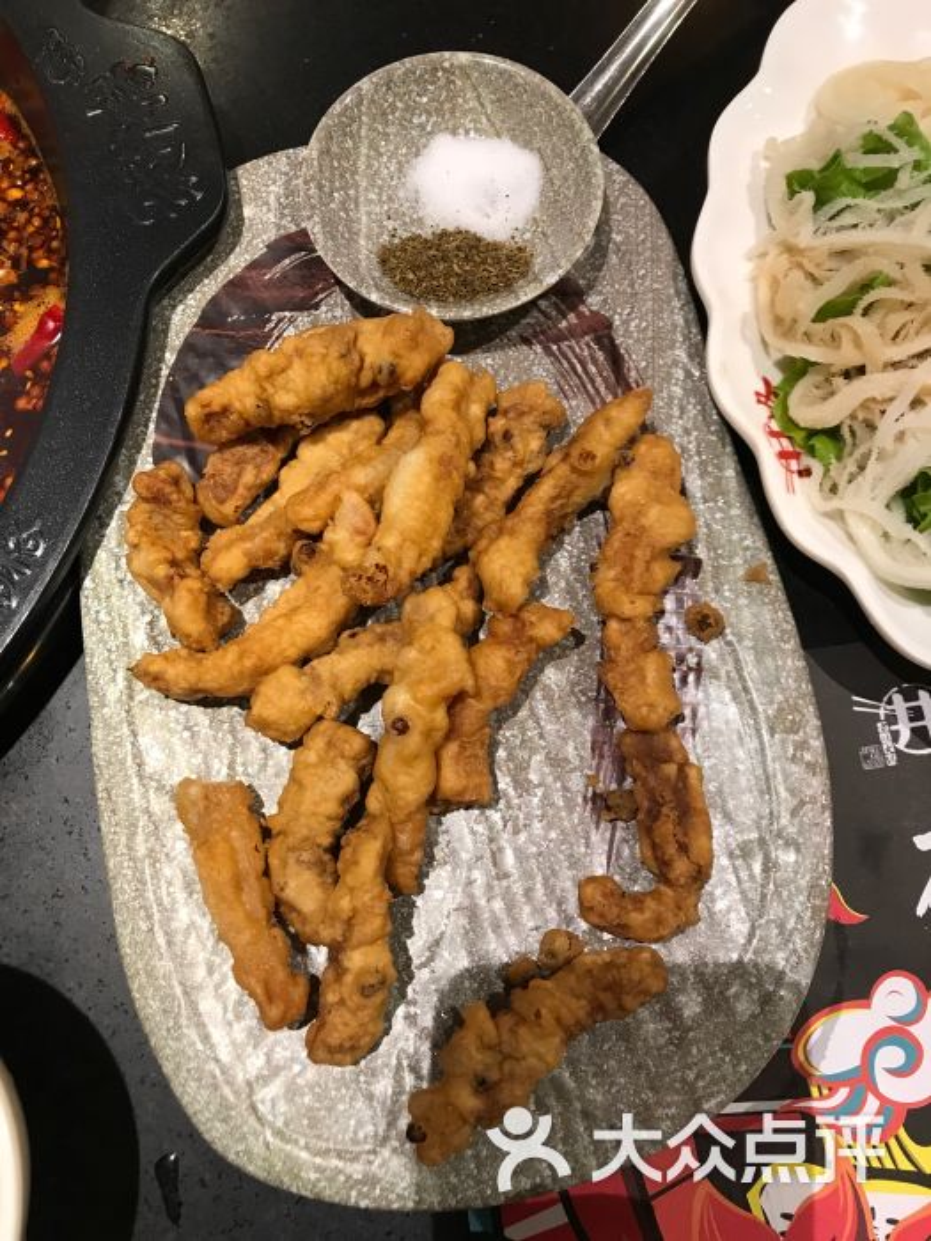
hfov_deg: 49.7
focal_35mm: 28
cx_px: 466
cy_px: 620
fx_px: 1004
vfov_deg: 63.4
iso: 50
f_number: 1.8
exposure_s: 1/17
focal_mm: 3.99
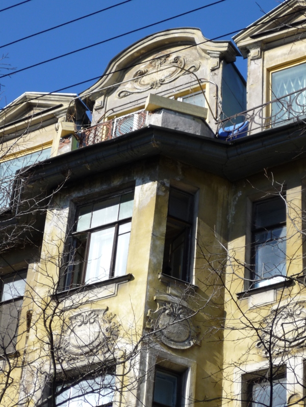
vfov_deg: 16.0
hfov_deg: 12.0
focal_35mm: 123
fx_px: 1450
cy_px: 204
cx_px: 153
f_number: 5.8
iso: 100
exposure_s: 1/400
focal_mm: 19.9
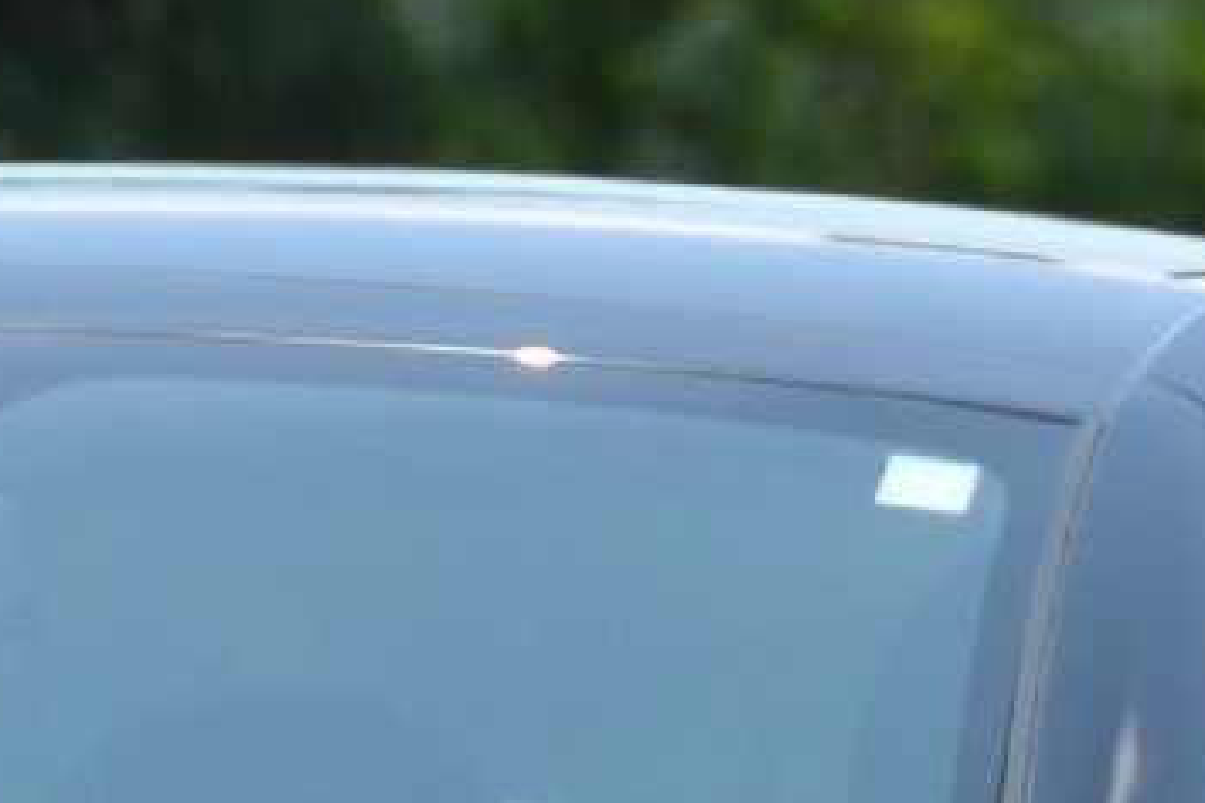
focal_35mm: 1796
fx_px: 60111
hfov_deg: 1.1
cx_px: 10
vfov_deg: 0.8
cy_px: 1422
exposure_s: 1/1000
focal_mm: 170
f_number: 5.6
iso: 400
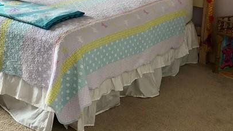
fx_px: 476
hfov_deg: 26.4
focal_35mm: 77
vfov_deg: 15.3
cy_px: -4
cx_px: 14
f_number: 1.8
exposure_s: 1/30
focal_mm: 3.99
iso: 32
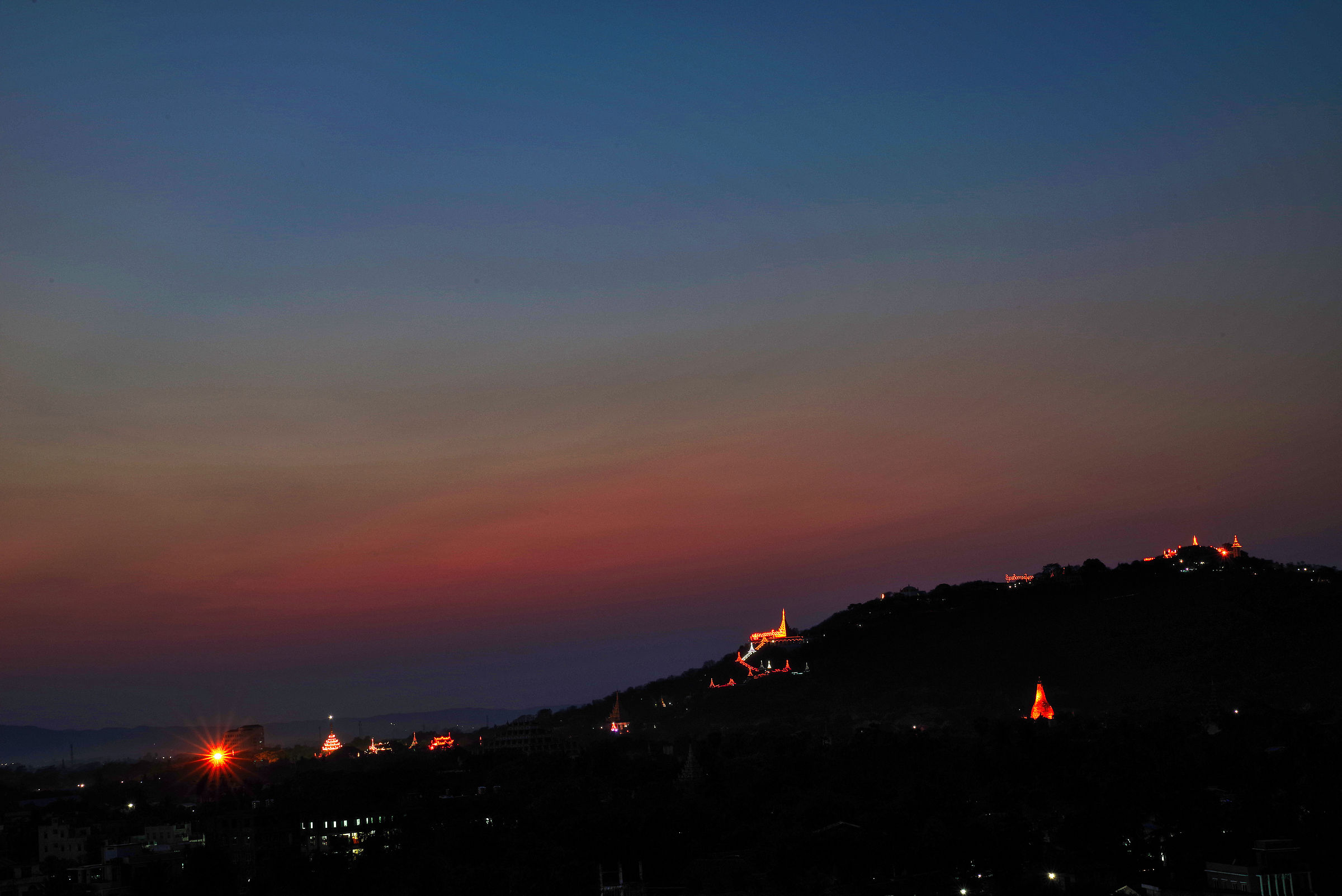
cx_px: 671
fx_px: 2610
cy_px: 448
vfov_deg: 19.5
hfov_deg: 28.8
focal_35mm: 70
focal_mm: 70
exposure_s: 60
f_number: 22
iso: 100
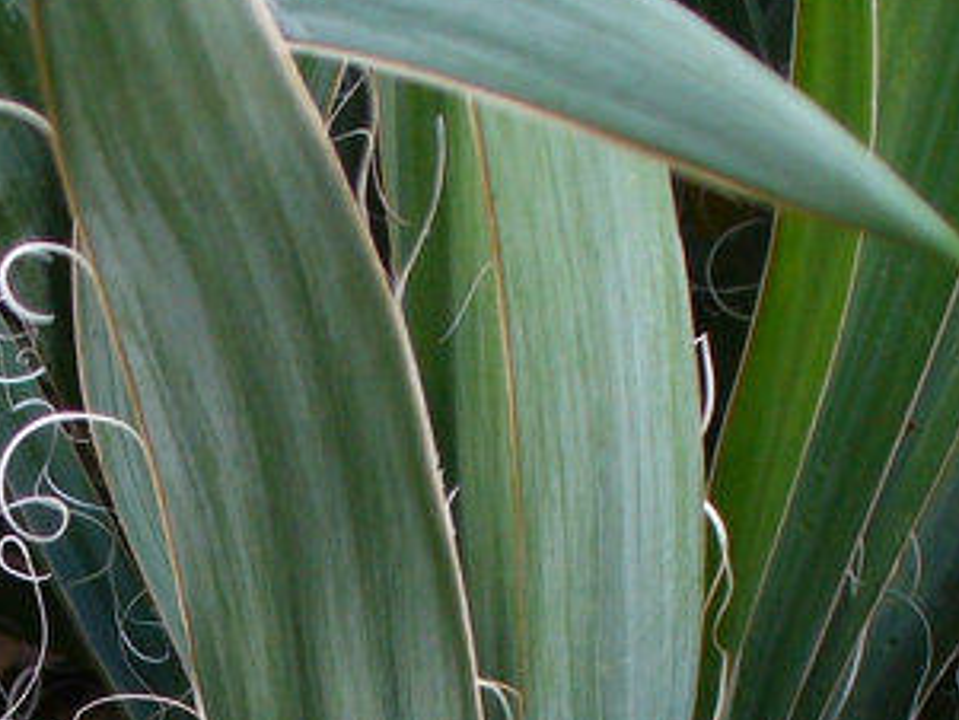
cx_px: 376
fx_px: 3492
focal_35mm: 126
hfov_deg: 15.6
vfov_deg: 11.3
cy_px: 1099
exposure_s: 1/80
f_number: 2.8
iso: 100
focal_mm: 6.1
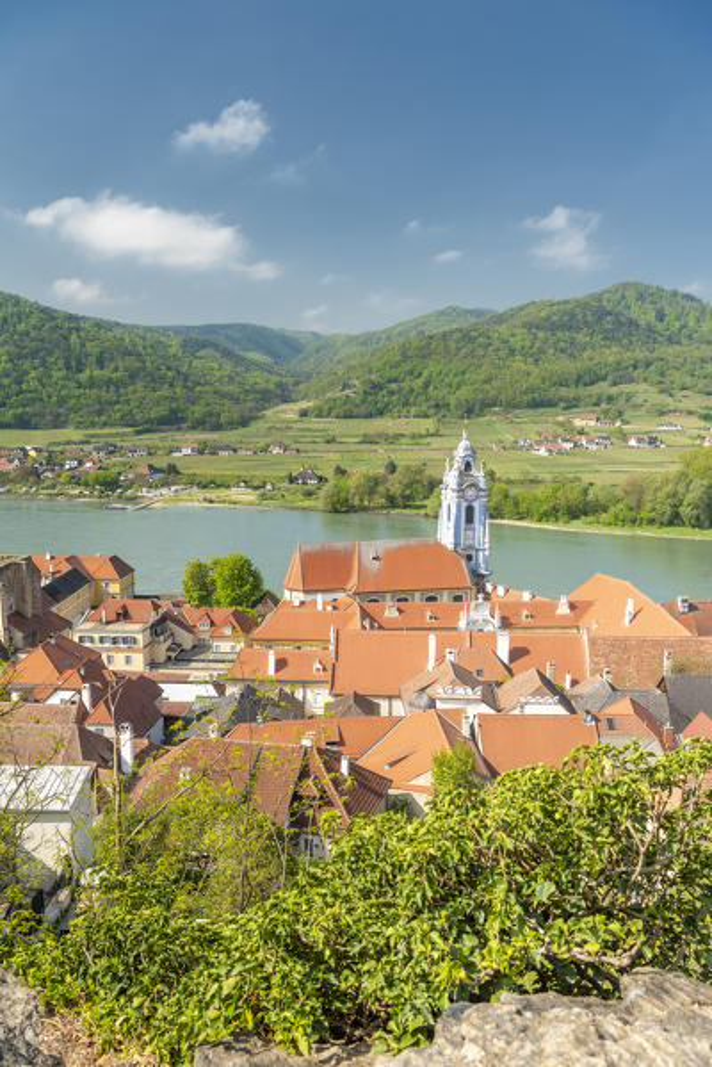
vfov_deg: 60.3
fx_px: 919
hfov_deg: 42.4
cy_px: 534
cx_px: 356
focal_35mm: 31
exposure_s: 1/125
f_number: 8
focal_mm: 31
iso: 200
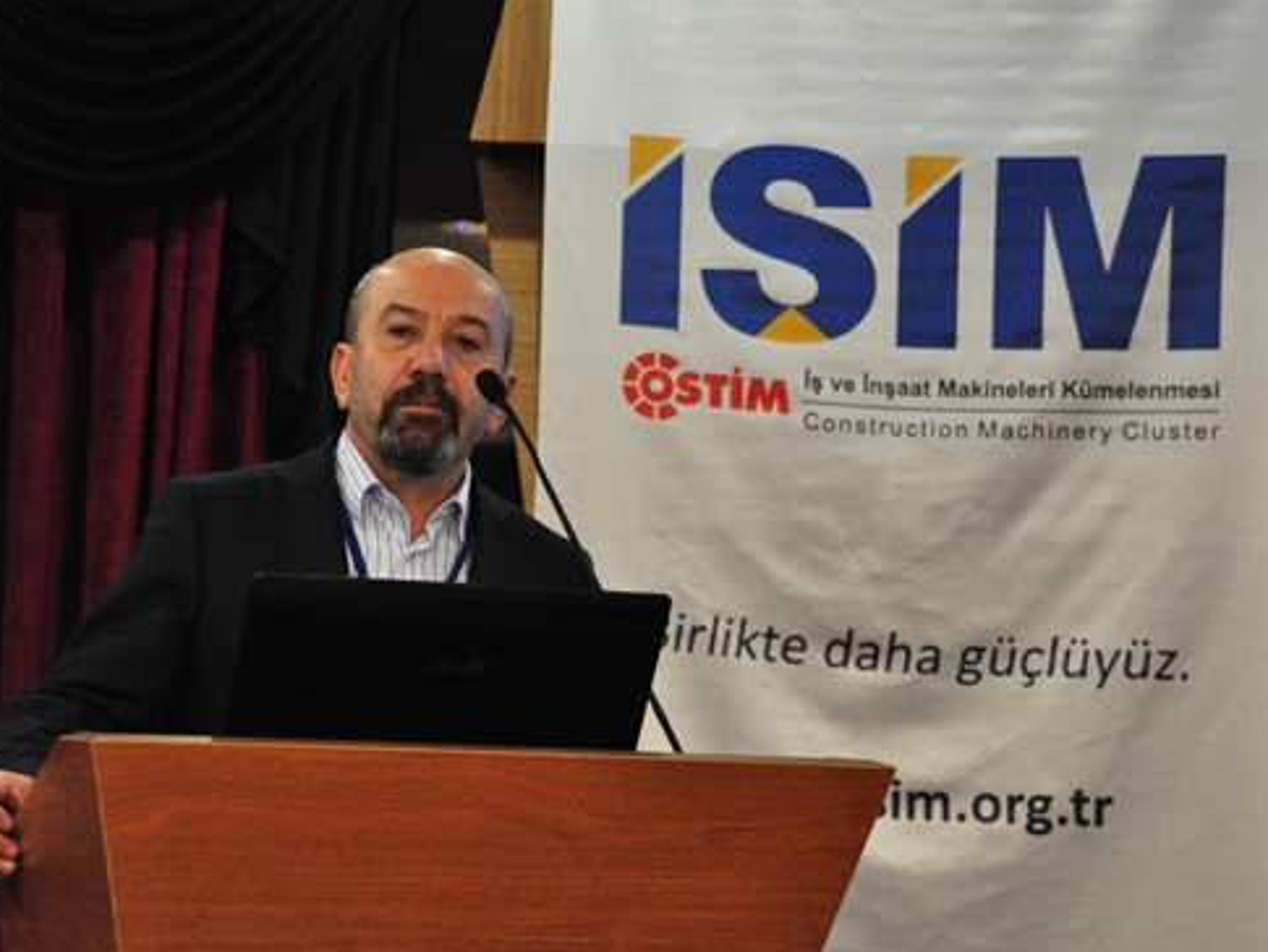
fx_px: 3627
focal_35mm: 99
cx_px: 625
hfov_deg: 19.8
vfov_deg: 14.9
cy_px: 480
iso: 3200
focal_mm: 60
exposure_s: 1/60
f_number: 5
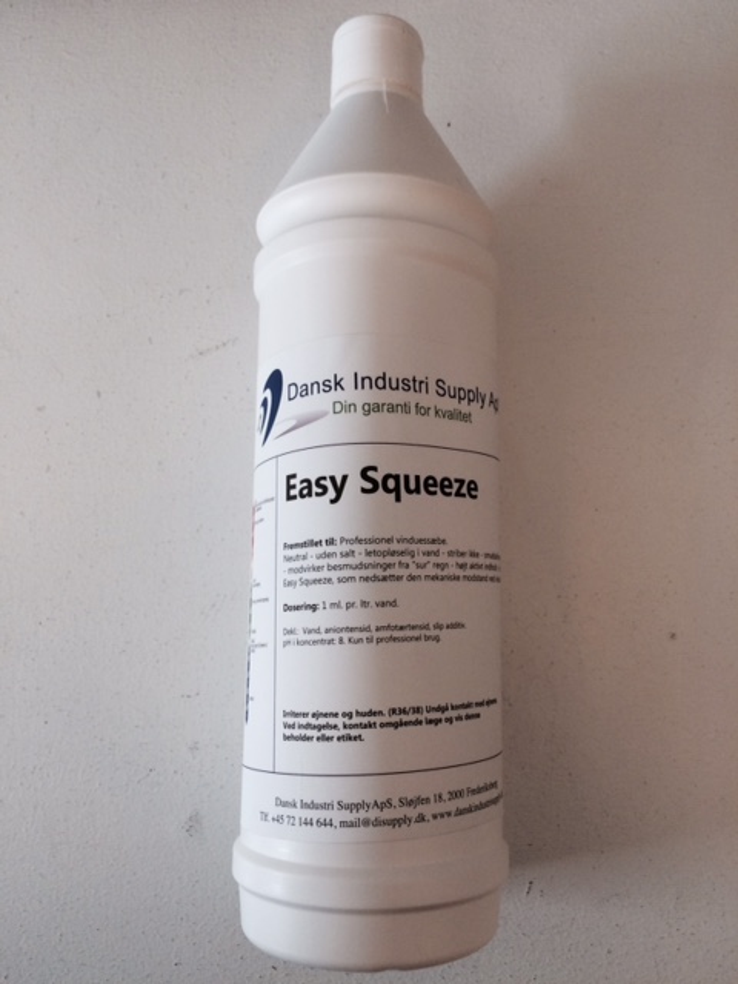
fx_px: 824
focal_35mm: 29
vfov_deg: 61.7
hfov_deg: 48.2
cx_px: 369
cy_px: 492
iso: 32
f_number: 2.2
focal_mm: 4.15
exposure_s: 1/30
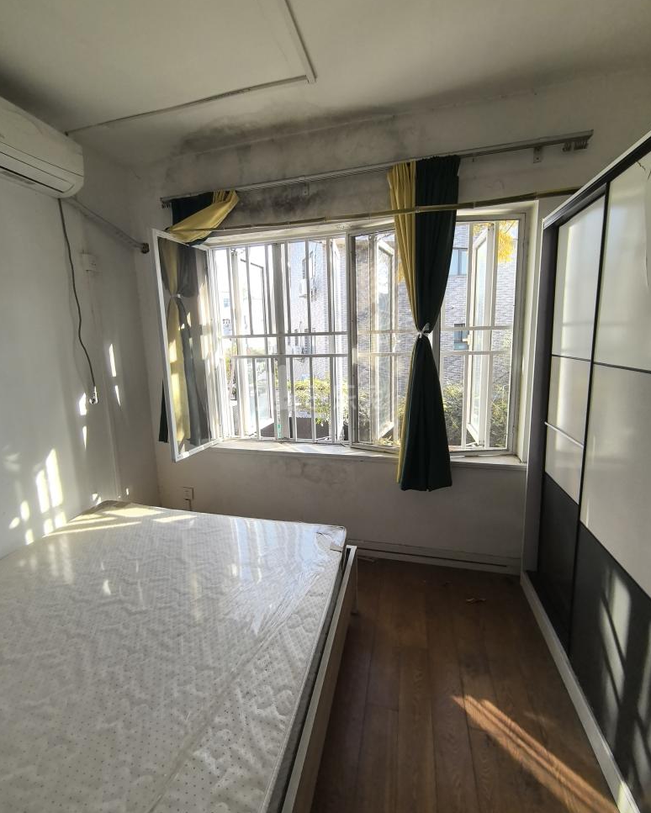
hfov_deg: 88.0
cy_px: 389
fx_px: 337
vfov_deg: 100.6
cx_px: 318
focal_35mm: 14
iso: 50
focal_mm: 1.95
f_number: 2.2
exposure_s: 1/100
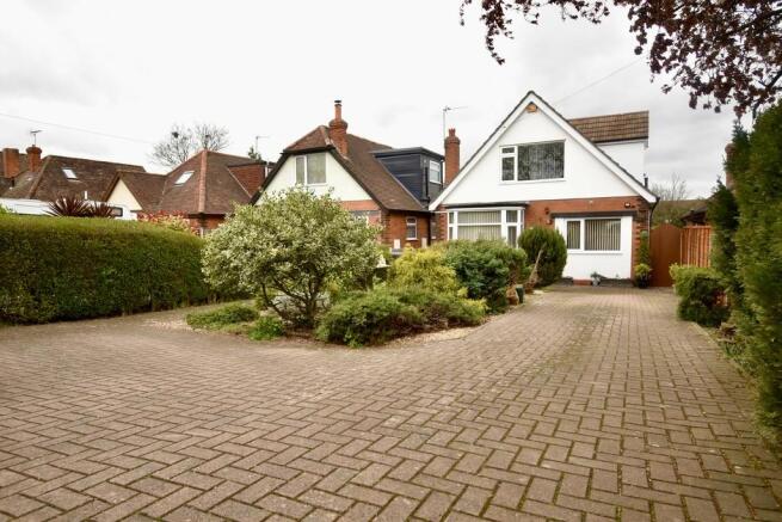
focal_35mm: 21
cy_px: 261
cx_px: 391
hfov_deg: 81.2
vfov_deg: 59.5
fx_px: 456
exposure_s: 1/100
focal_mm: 14
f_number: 5
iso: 200
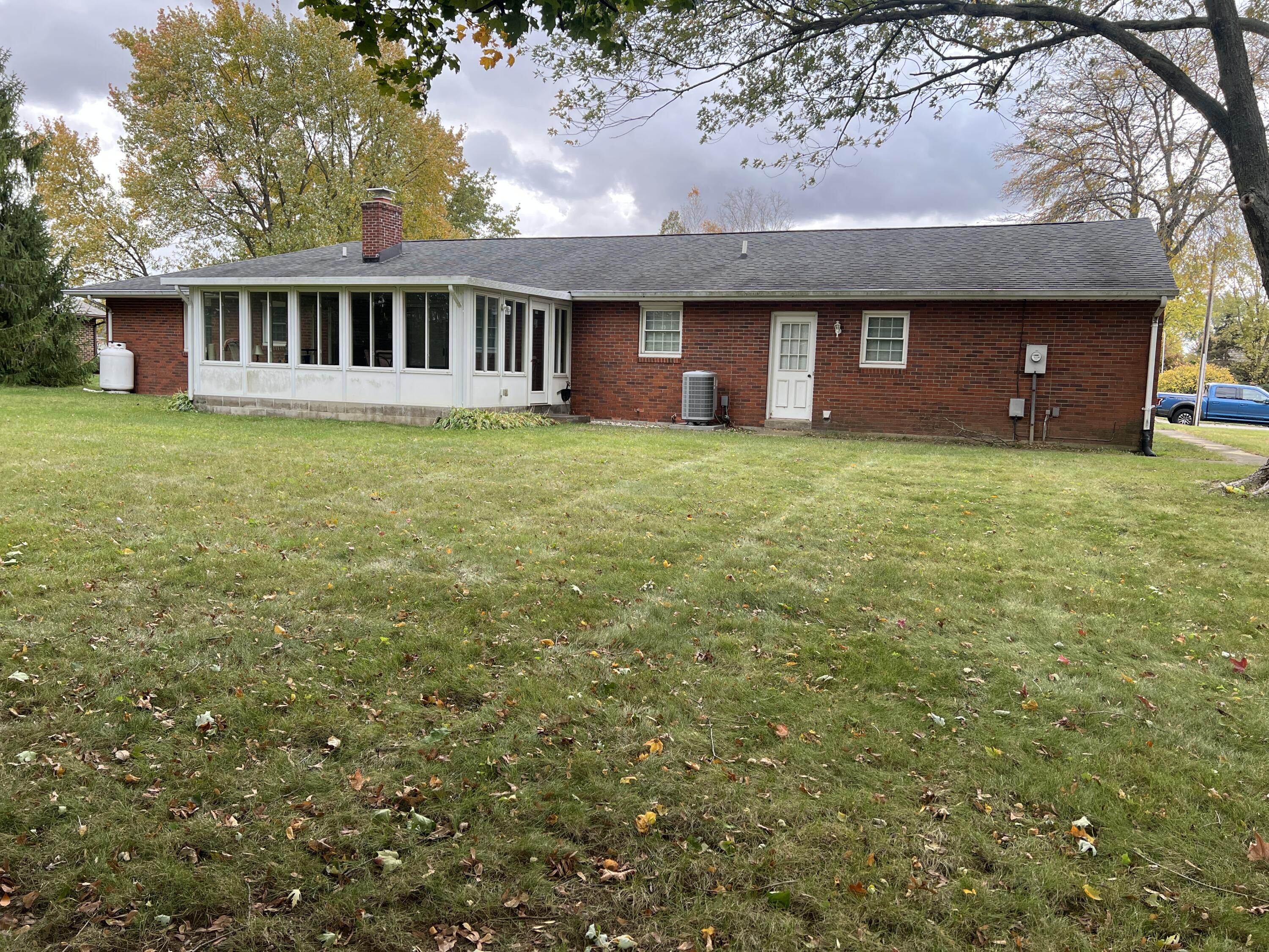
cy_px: 476
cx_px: 634
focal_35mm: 26
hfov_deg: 67.3
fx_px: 953
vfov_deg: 53.1
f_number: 1.5
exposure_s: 1/588
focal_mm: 5.7
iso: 50
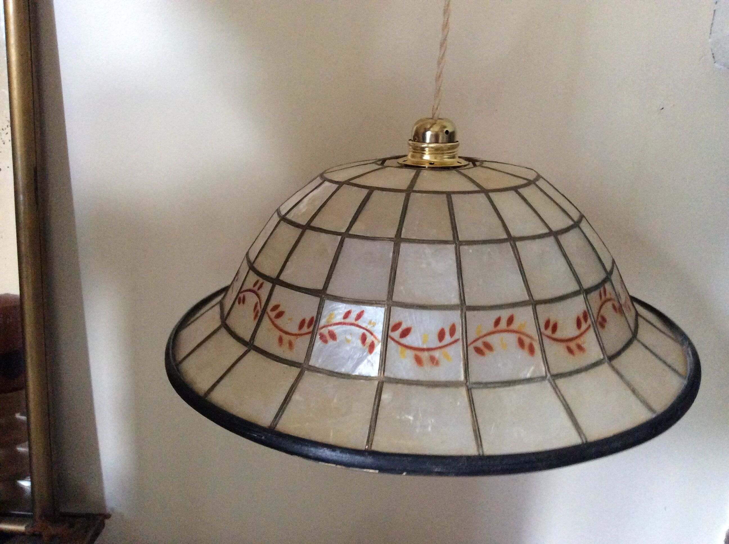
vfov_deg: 44.1
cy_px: 272
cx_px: 364
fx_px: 673
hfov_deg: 56.9
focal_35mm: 32
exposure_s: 1/25
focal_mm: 3.3
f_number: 2.4
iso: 320
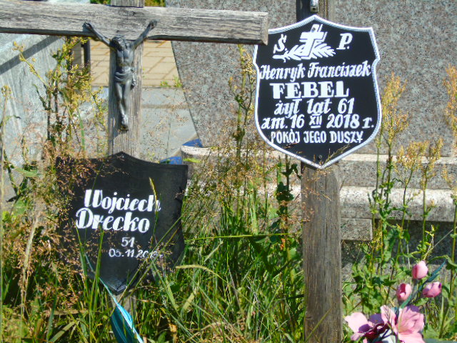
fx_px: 1637
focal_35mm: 124
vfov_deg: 12.0
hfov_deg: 15.9
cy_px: 172
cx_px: 228
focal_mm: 22
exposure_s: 1/400
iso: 80
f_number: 4.6
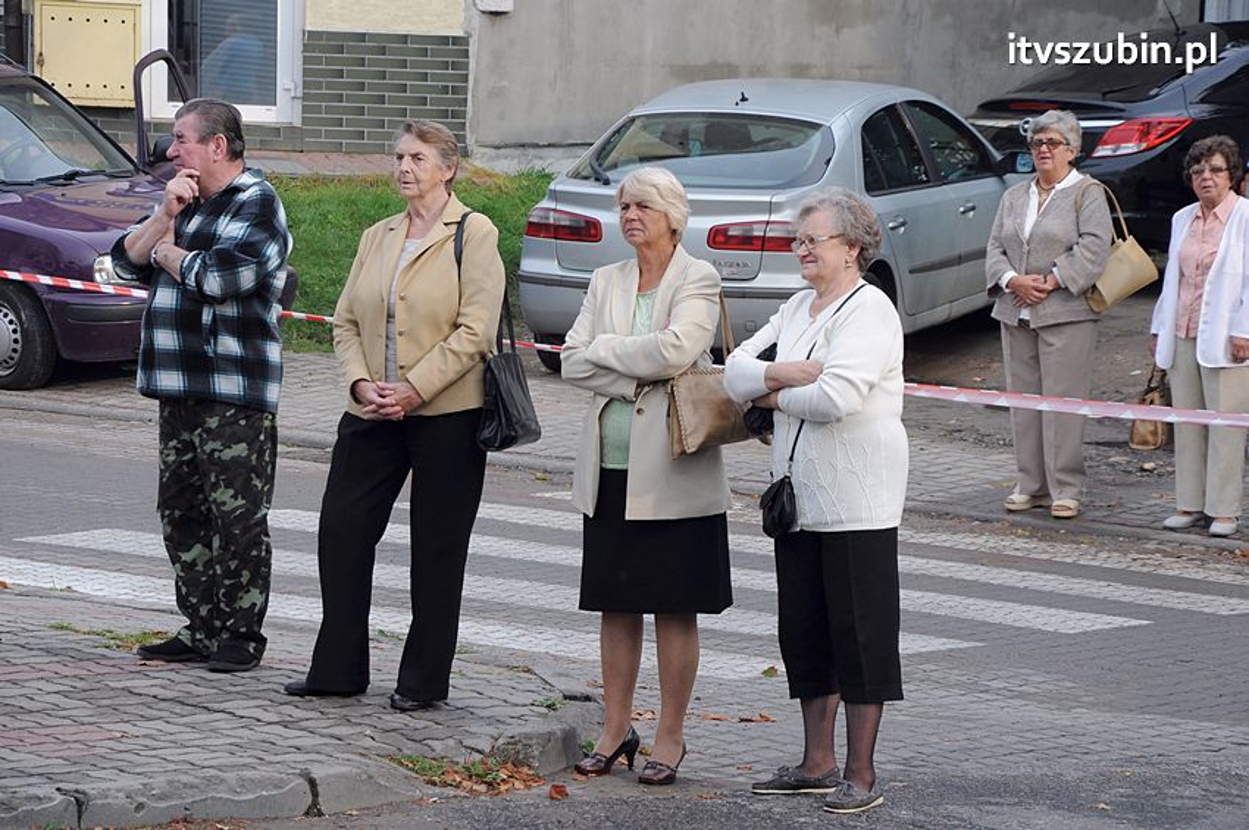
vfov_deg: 8.7
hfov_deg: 13.1
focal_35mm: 158
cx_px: 624
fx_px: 5459
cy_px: 415
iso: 500
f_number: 8
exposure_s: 1/320
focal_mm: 105
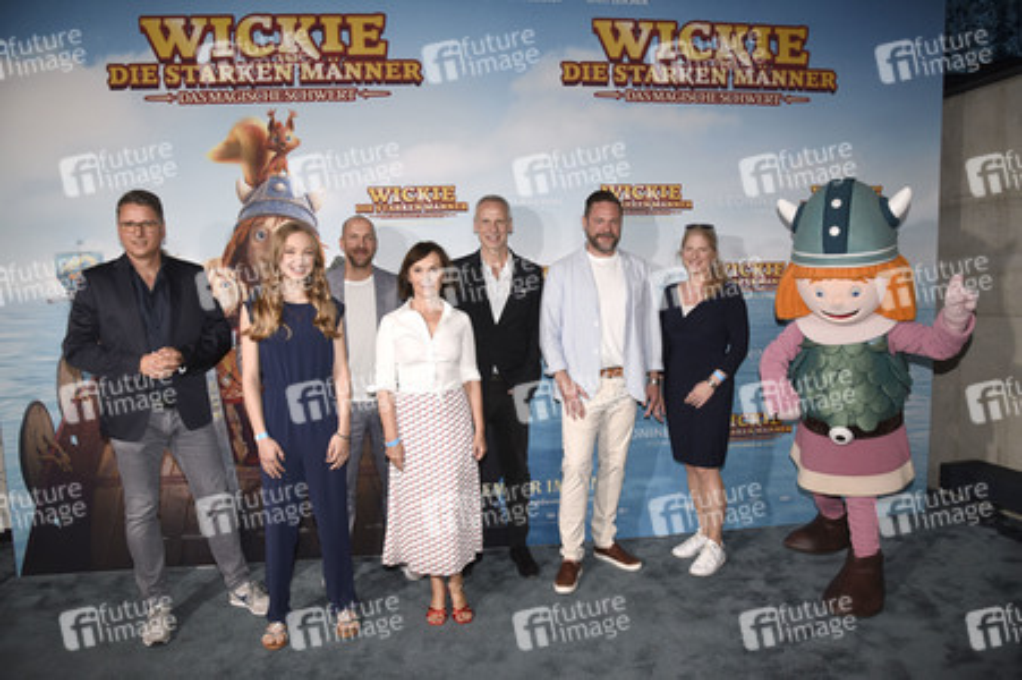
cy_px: 340
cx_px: 511
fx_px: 681
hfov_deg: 73.8
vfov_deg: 53.1
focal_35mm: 24
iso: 1000
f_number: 6.3
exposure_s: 1/125
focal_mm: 24
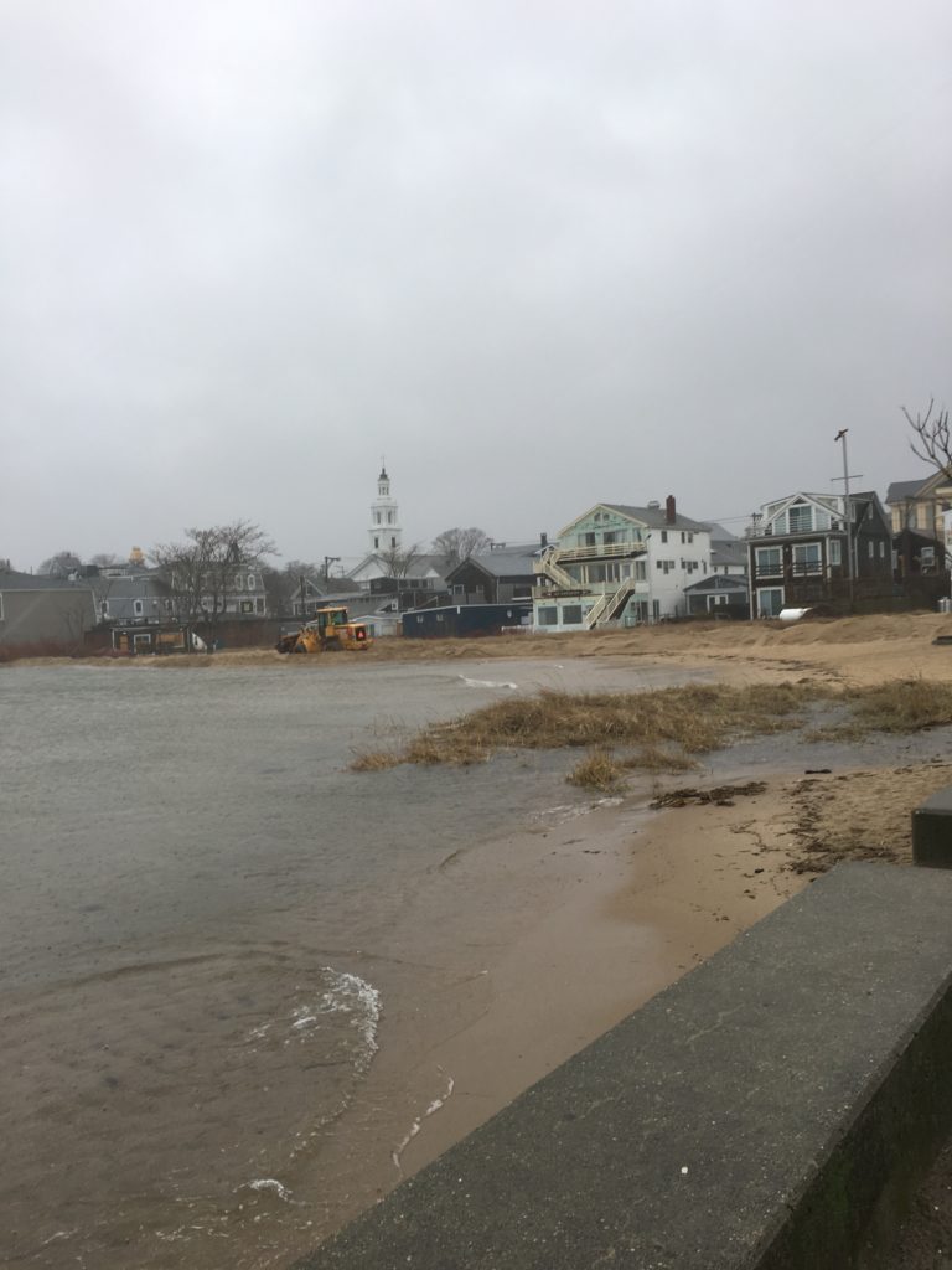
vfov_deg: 61.7
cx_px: 476
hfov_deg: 48.2
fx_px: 1063
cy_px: 635
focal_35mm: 29
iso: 25
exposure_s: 1/169
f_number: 2.2
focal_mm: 4.15
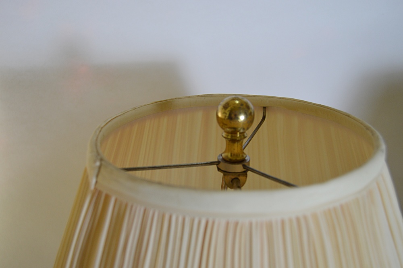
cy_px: 134
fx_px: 436
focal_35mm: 39
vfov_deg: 34.2
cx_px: 202
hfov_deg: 49.6
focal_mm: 26
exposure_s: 1/80
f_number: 4.5
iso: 400
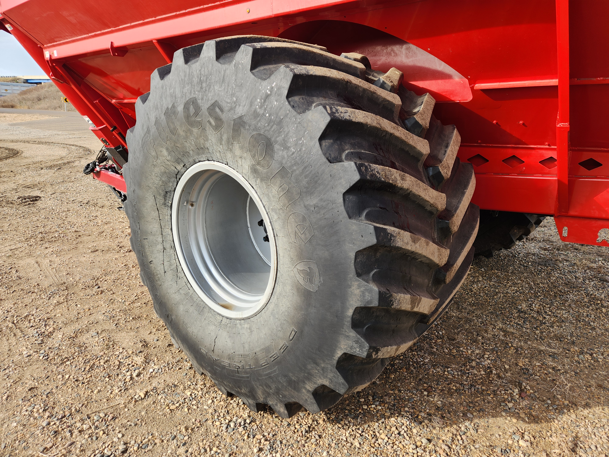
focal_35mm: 23
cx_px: 304
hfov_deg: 73.9
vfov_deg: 58.9
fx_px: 405
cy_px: 228
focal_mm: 5.4
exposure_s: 1/410
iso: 20
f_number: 1.8
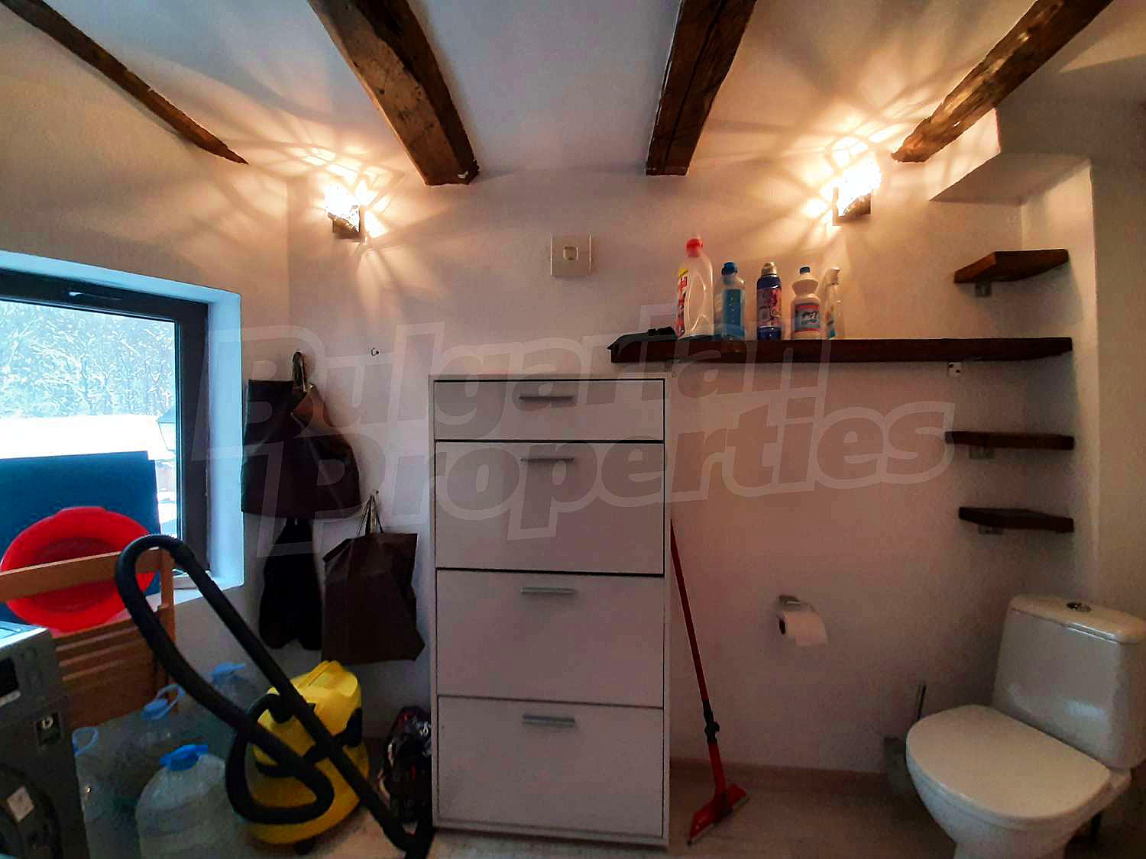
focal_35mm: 13
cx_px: 573
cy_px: 430
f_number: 2.2
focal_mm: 1.42
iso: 250
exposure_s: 1/50
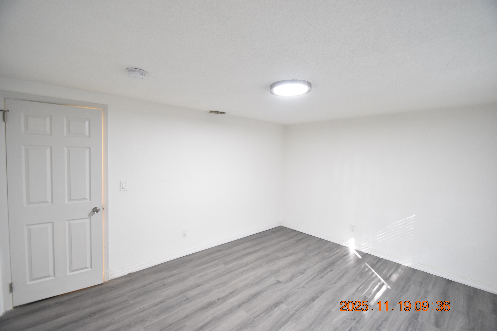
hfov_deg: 100.4
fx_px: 207
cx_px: 248
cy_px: 166
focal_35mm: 15
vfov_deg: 77.3
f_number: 3.5
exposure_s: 1/20
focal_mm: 10
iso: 800
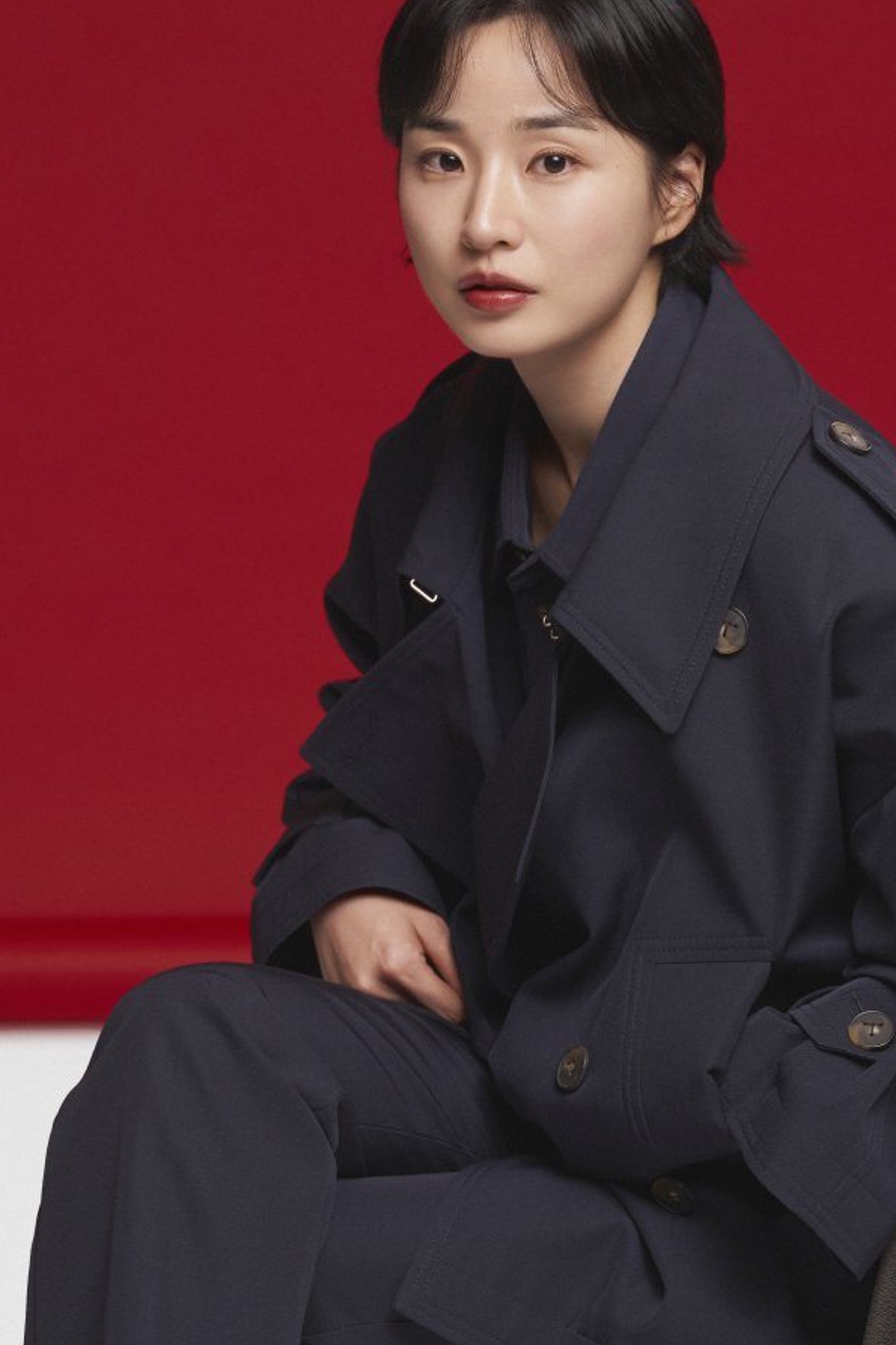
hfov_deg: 7.8
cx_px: 404
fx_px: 6573
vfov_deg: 11.7
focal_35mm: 176
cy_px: 679
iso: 800
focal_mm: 131
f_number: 6.3
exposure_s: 1/160
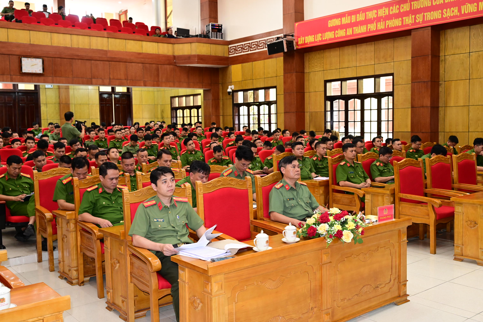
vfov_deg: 35.9
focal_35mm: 37
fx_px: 496
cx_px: 242
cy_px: 161
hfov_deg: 51.9
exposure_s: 1/125
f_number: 5
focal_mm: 37
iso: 2500
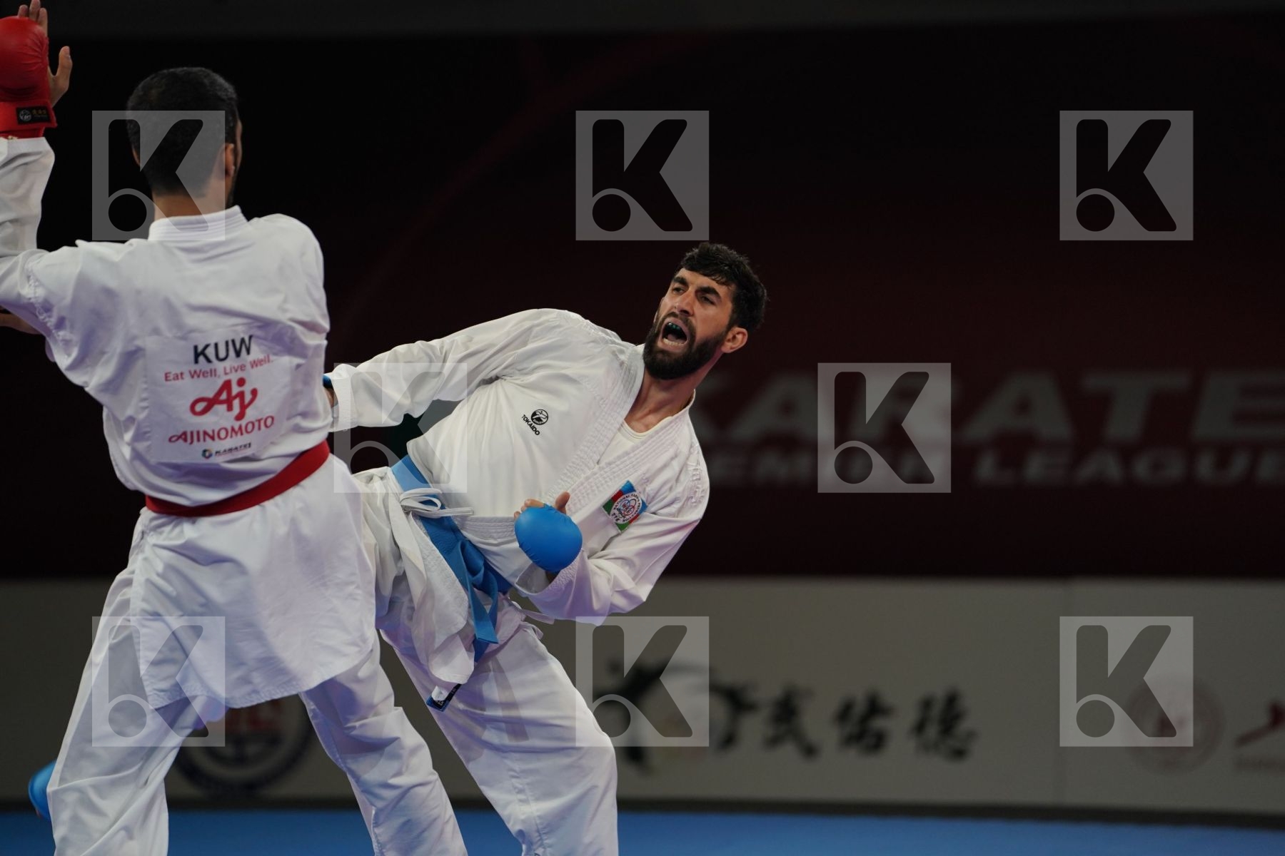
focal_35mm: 200
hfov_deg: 10.3
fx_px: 7138
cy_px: 428
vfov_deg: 6.9
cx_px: 642
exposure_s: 1/1000
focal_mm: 200
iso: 1000
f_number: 2.8
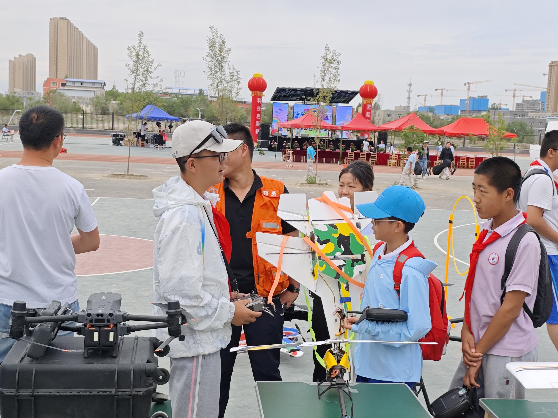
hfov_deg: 41.2
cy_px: 208
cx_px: 267
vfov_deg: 31.5
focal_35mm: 46
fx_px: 741
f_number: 2.8
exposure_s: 1/835
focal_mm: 6.68
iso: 50
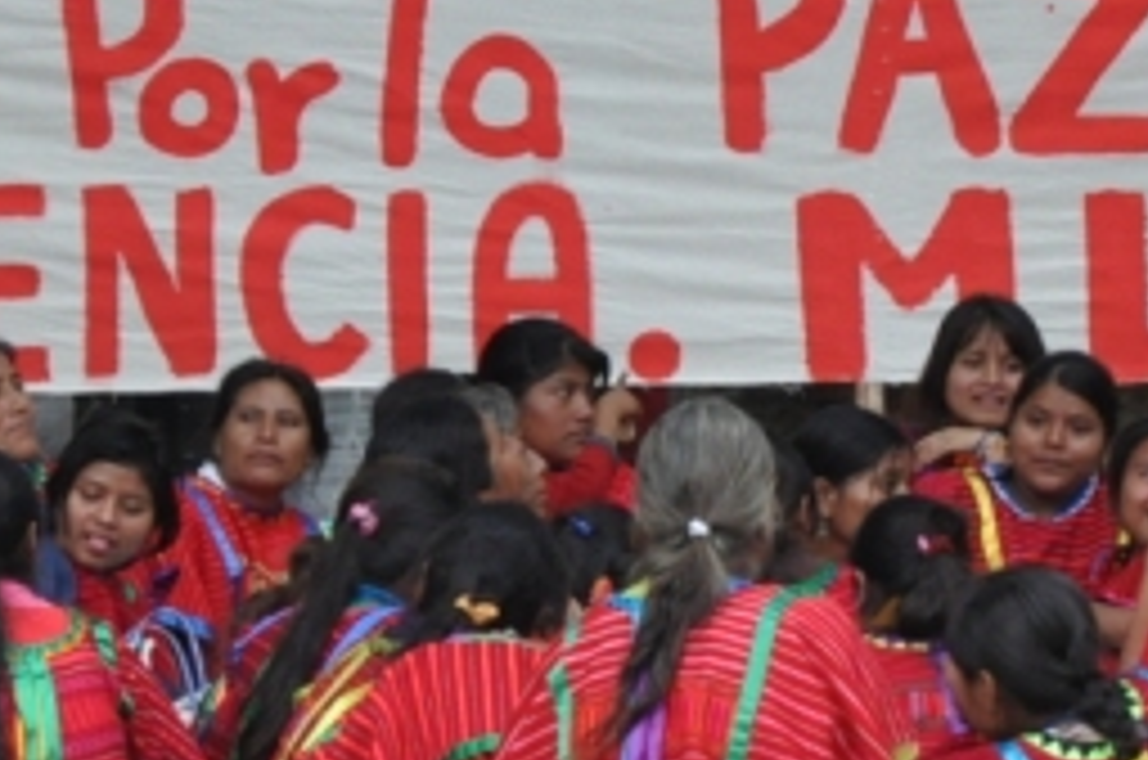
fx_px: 20148
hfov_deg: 3.3
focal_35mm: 633
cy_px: 553
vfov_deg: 2.2
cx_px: 648
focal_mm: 105
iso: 1250
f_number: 6.3
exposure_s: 1/640
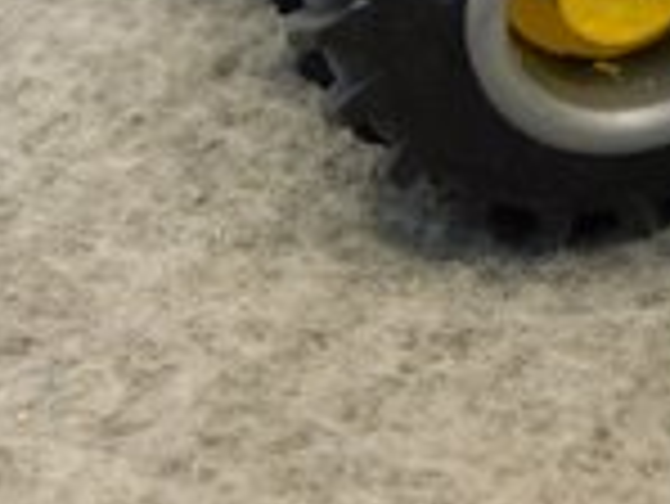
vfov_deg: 8.6
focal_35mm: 169
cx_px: 933
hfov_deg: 11.3
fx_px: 3274
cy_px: -299
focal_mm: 7.1
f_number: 3.6
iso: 125
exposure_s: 1/40
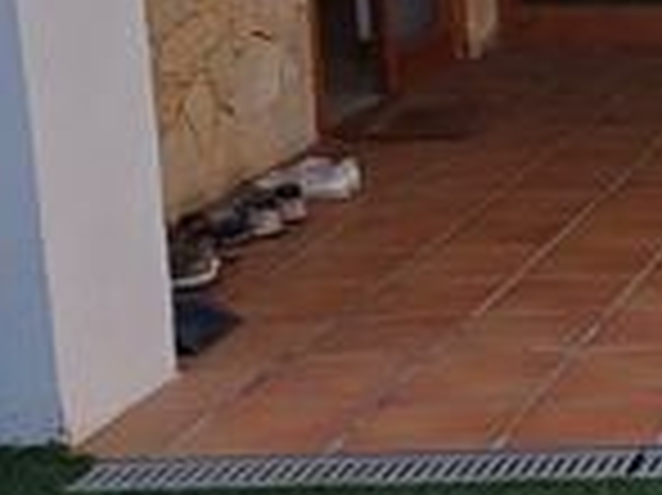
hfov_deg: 15.8
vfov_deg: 14.3
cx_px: 1261
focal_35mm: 102
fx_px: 1949
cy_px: 27
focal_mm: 4.65
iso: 50
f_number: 1.8
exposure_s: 1/309
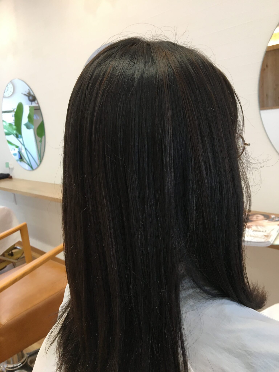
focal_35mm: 29
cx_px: 140
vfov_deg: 61.7
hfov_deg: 48.2
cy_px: 186
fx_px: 312
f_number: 2.2
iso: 40
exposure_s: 1/30
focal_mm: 4.15
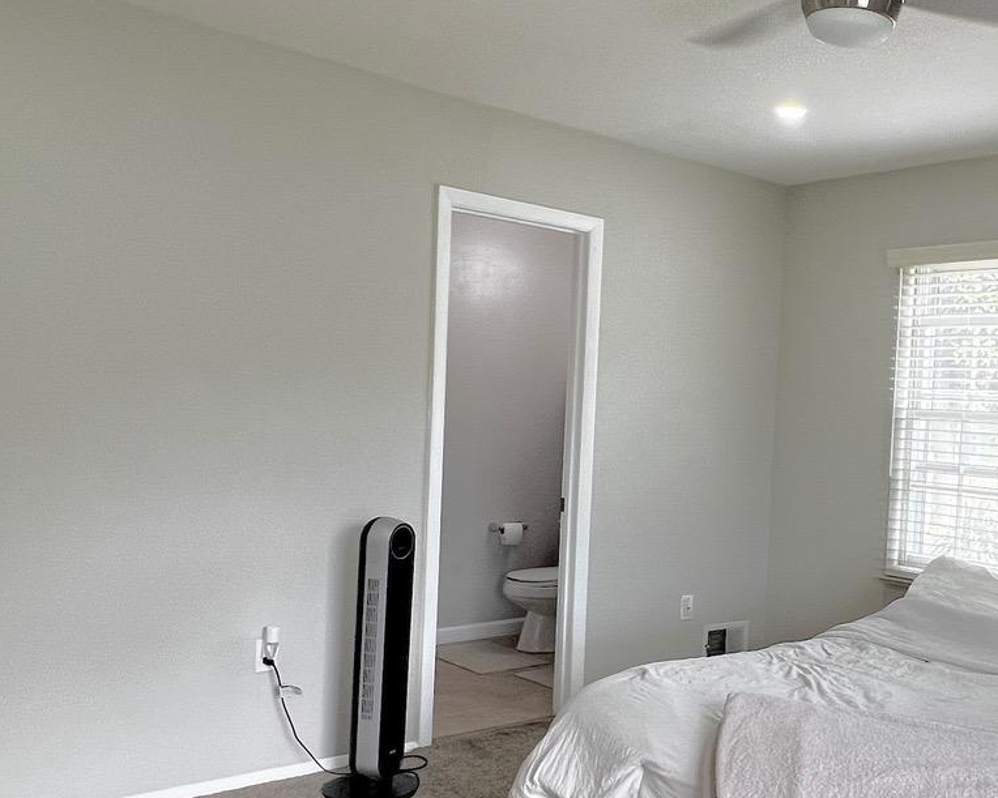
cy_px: 474
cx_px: 816
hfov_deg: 49.4
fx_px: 1004
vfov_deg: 43.2
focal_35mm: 34
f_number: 1.8
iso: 100
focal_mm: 1.57
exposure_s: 1/120
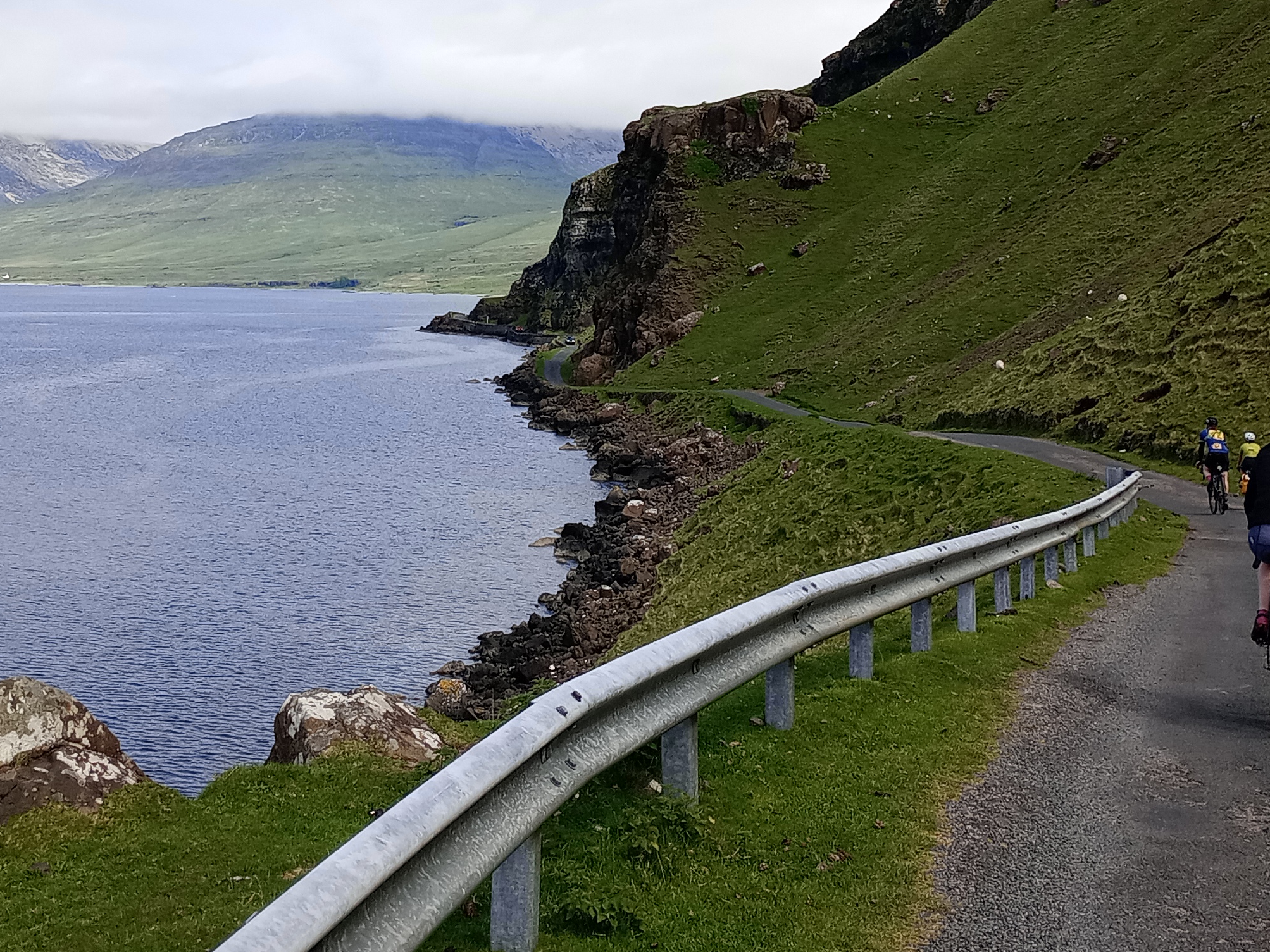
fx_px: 2091
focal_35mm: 57
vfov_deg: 24.6
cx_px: 483
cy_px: 20
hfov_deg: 33.6
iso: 100
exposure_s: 1/594
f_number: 1.8
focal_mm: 4.27
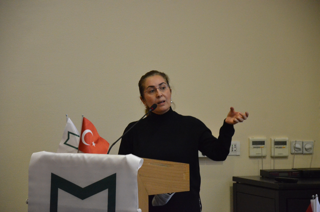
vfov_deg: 8.7
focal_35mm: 158
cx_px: 160
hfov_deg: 13.1
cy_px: 106
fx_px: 1397
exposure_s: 1/80
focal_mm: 105
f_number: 5.6
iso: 5000
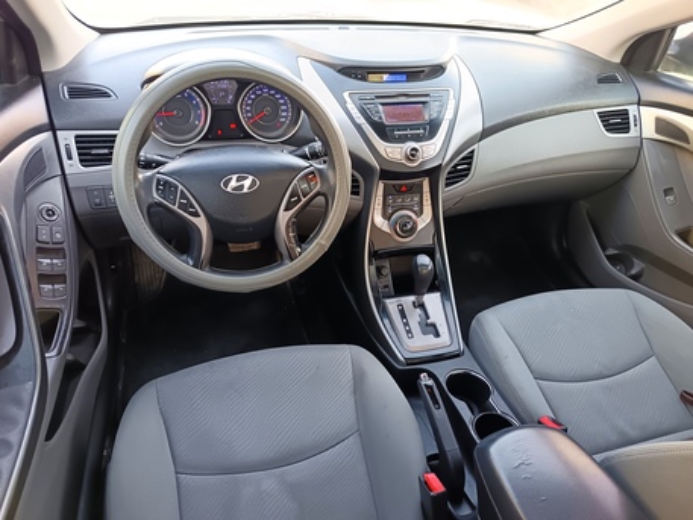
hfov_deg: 71.6
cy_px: 260
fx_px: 481
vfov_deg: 56.8
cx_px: 346
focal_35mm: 24
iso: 886
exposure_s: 1/50
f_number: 1.75
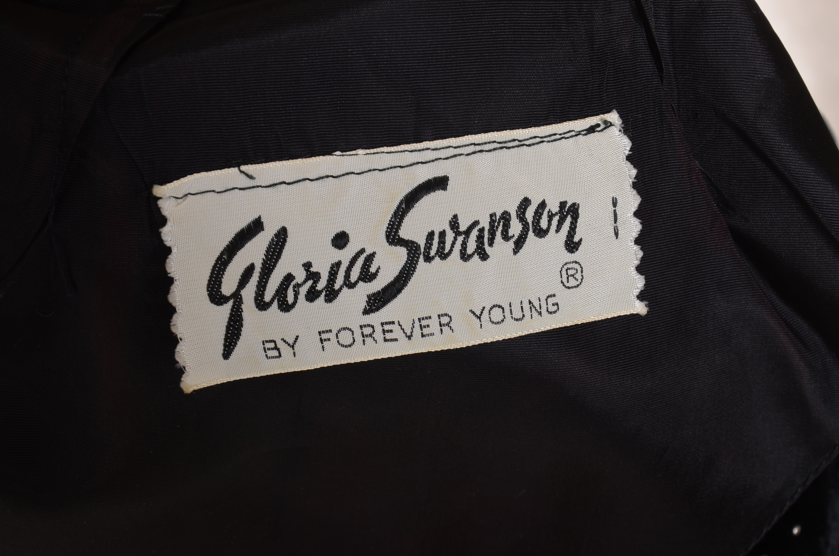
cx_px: 420
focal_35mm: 105
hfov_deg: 19.5
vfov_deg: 13.0
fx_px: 2442
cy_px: 278
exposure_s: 1/160
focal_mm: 70
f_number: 13
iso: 125
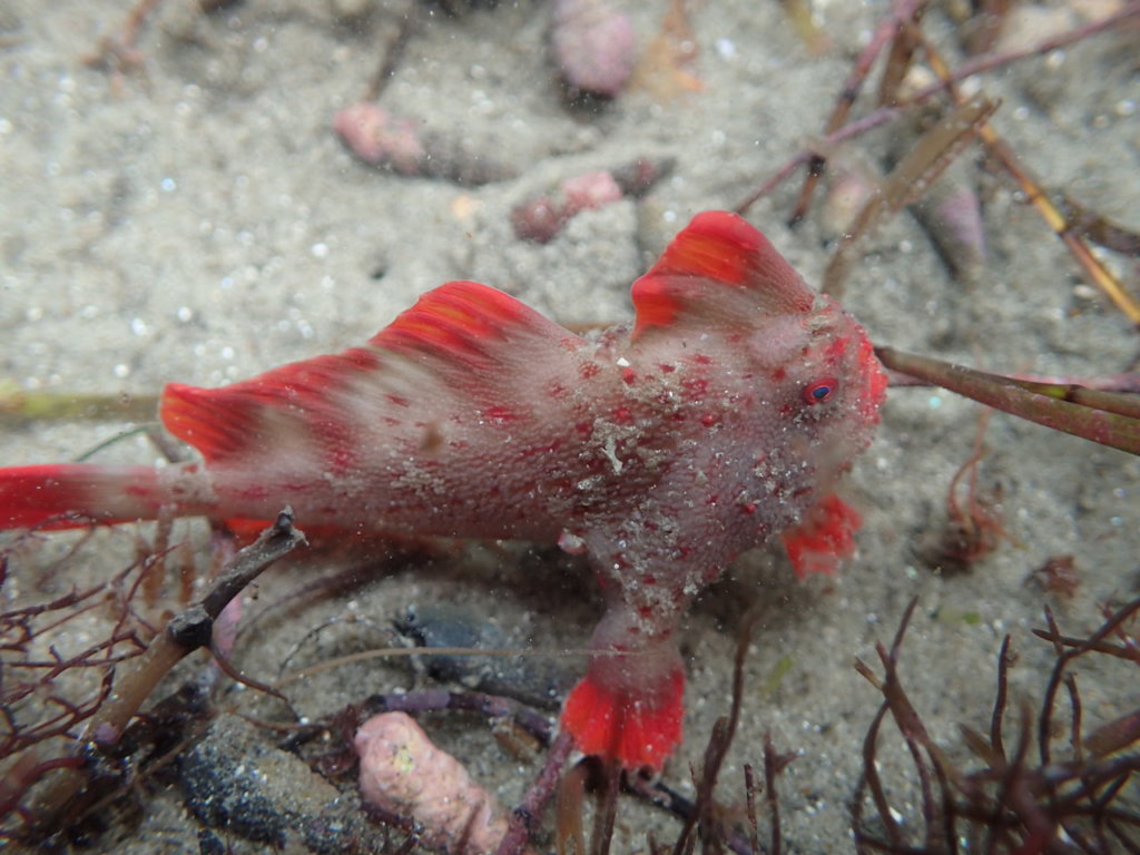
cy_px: 428
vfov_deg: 46.8
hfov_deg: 60.0
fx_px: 988
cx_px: 570
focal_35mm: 30
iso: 125
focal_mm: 5.5
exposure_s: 1/125
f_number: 2.3
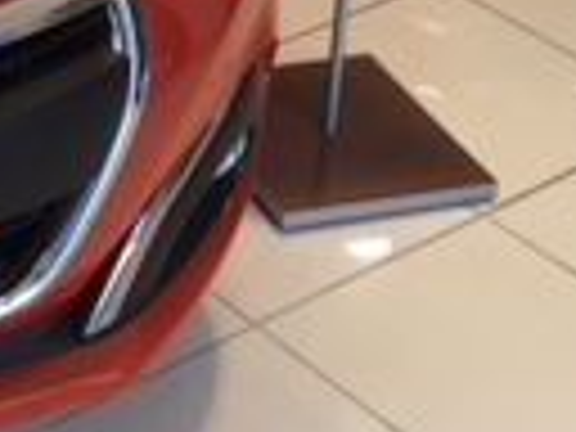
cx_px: -436
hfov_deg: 12.5
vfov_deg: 9.3
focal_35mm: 145
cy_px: -567
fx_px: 2413
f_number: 2.2
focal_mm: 4.15
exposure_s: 1/120
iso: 32
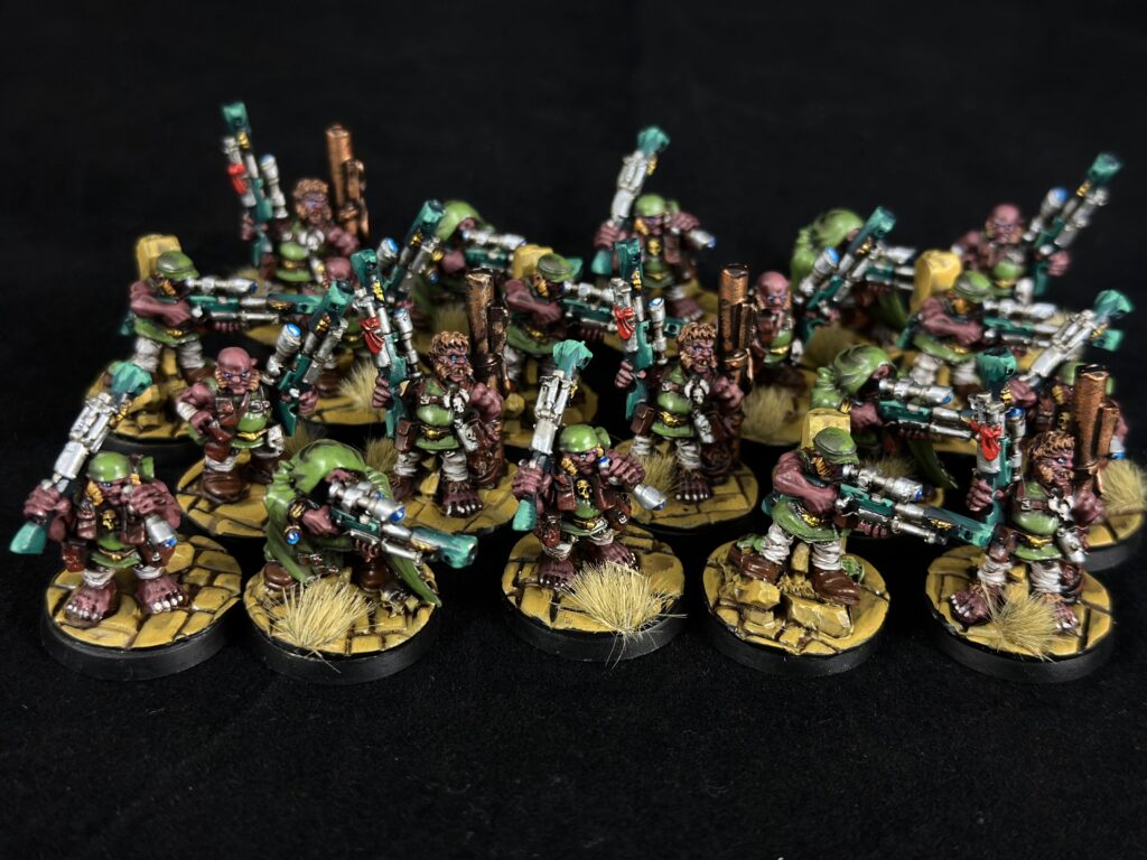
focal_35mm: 48
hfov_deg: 39.7
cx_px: 574
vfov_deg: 30.3
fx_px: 1590
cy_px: 430
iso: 160
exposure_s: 1/50
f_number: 1.78
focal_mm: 6.86
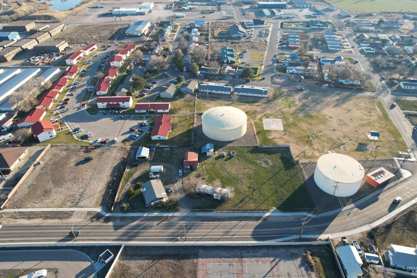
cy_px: 138
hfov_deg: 76.1
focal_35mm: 23
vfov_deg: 55.1
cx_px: 217
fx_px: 266
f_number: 2.8
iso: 130
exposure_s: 1/500
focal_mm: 8.38
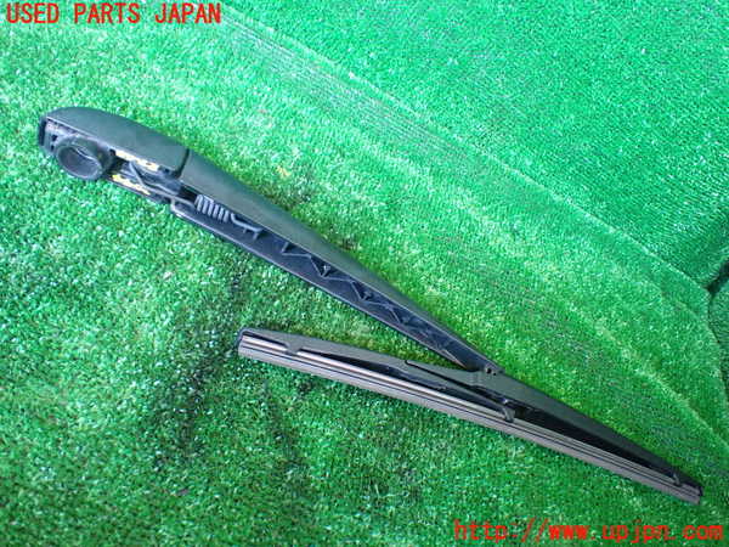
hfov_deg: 60.0
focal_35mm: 30
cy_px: 274
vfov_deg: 46.8
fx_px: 632
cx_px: 364
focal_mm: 5.4
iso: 800
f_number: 2.3
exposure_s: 1/50
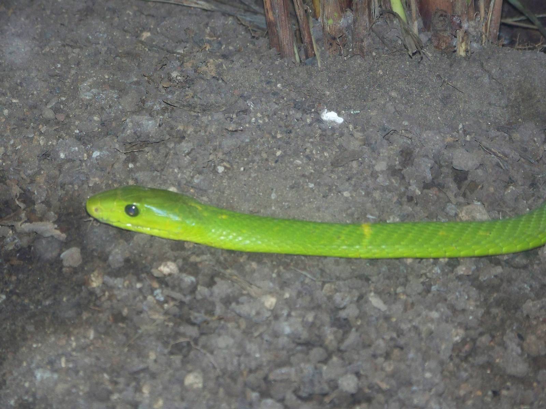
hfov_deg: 9.5
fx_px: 3297
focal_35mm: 209
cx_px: 273
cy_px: 204
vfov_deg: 7.1
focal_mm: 33.3
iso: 200
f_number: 3.6
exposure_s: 1/40
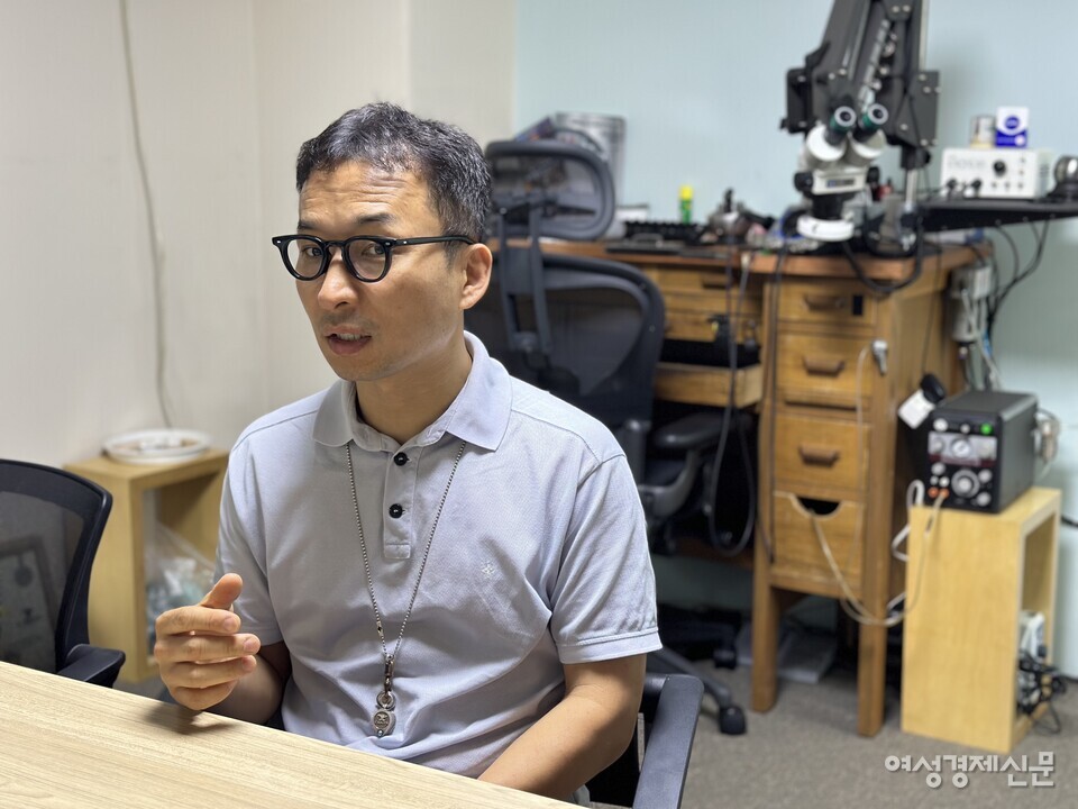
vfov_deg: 30.3
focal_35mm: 48
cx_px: 539
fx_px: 1495
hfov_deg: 39.7
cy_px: 404
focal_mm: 6.86
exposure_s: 1/60
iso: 250
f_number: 1.78
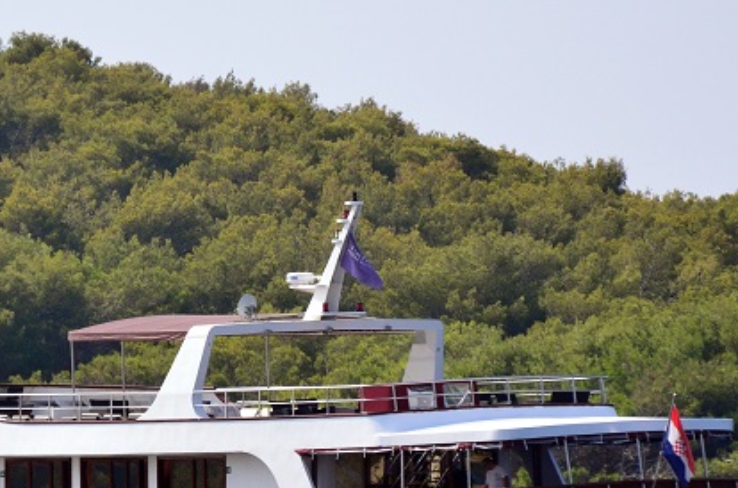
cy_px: 289
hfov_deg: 2.1
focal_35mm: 978
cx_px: 91
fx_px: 20003
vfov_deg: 1.4
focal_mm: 300
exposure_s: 1/2500
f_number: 5.6
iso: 640
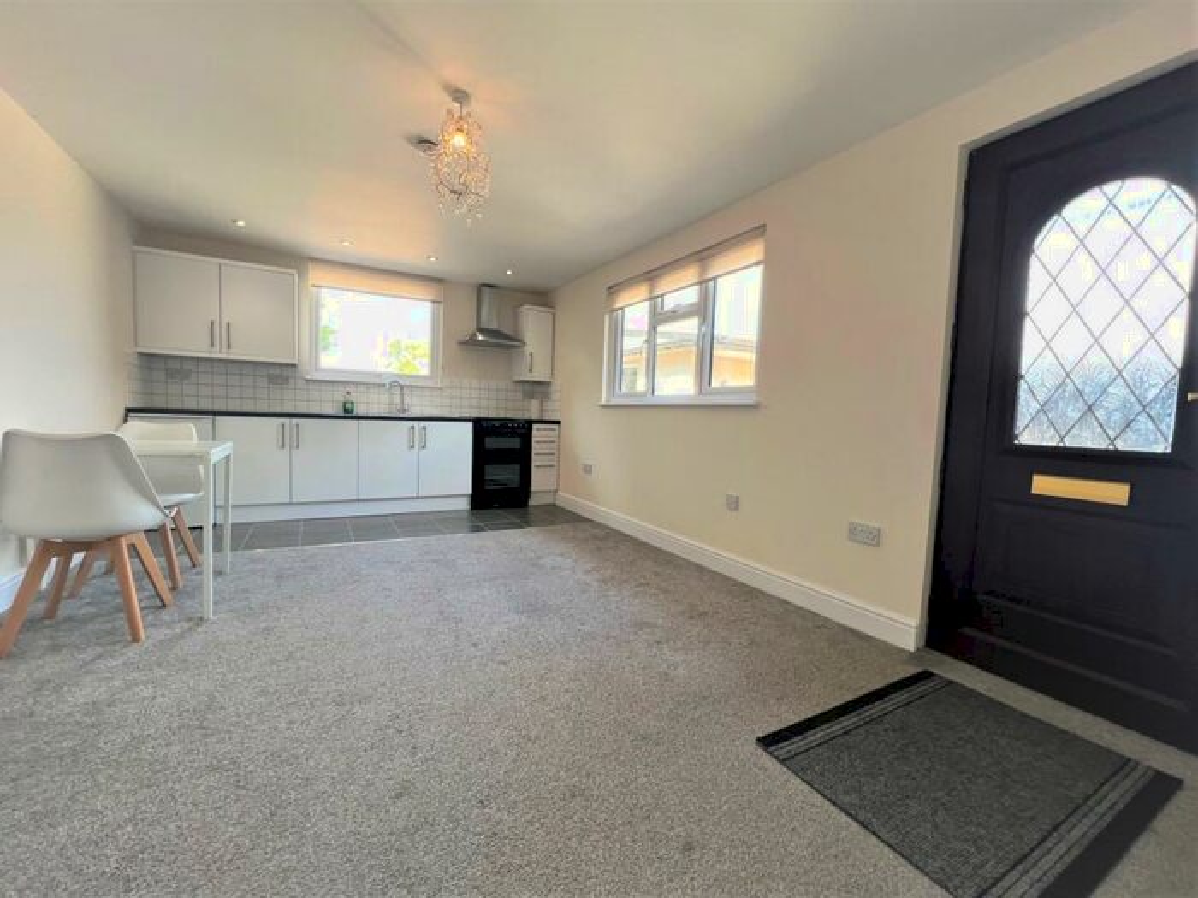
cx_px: 599
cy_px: 449
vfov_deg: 89.9
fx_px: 450
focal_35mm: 13
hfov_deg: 106.2
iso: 50
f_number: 1.8
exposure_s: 1/99
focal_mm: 1.57
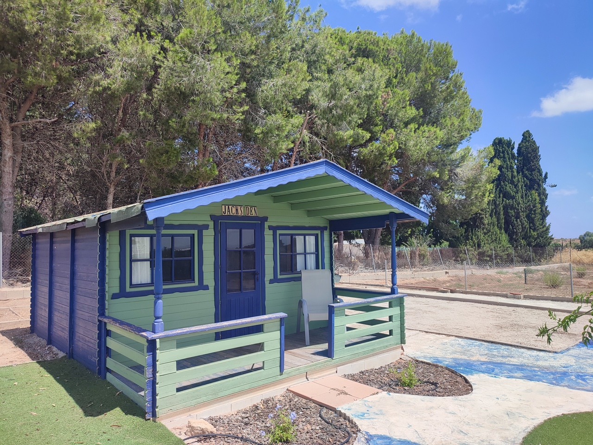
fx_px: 428
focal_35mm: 25
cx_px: 296
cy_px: 222
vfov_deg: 54.9
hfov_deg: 69.4
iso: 50
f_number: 1.9
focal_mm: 6.04
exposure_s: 1/887
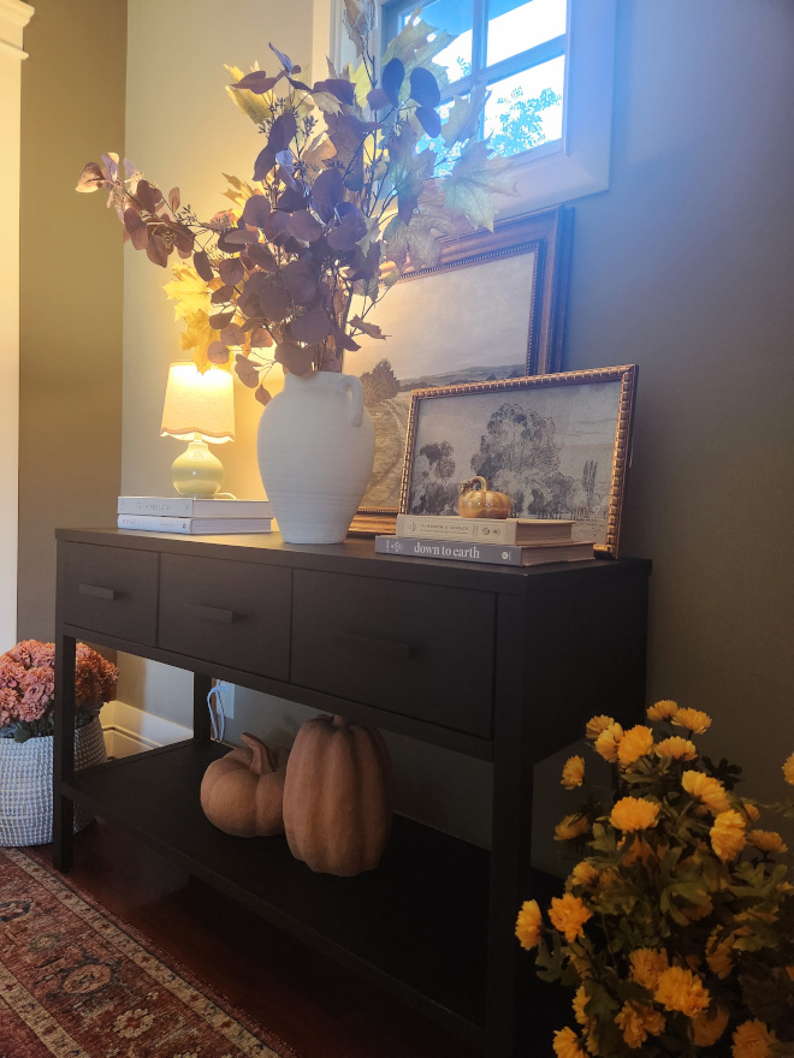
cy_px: 529
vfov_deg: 73.9
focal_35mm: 23
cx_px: 397
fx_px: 703
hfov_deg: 58.9
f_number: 1.8
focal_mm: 5.4
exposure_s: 1/60
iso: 640
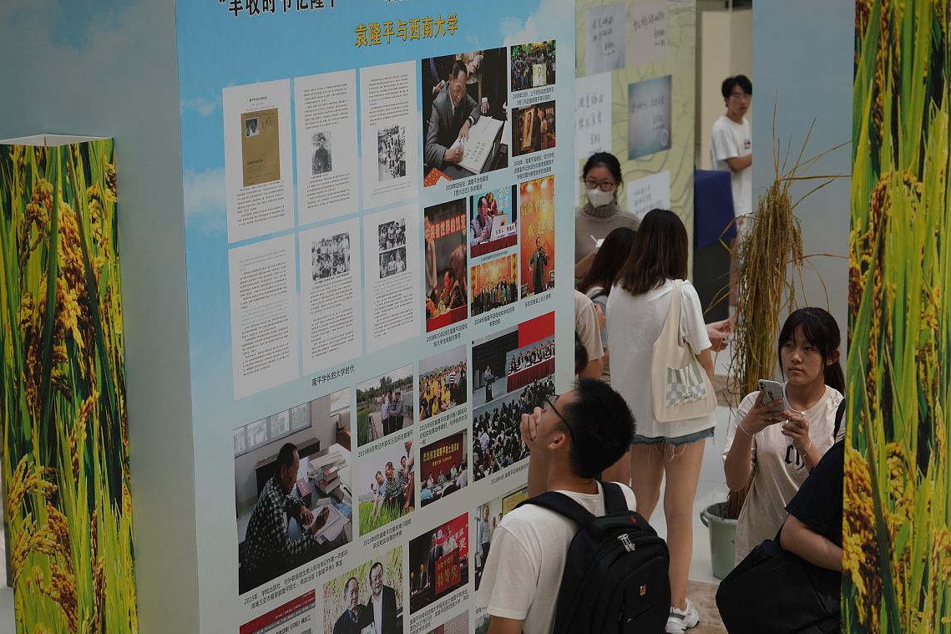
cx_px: 498
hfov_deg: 25.7
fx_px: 2086
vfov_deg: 17.3
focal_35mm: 79
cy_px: 314
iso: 500
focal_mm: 75
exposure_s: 1/250
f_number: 4
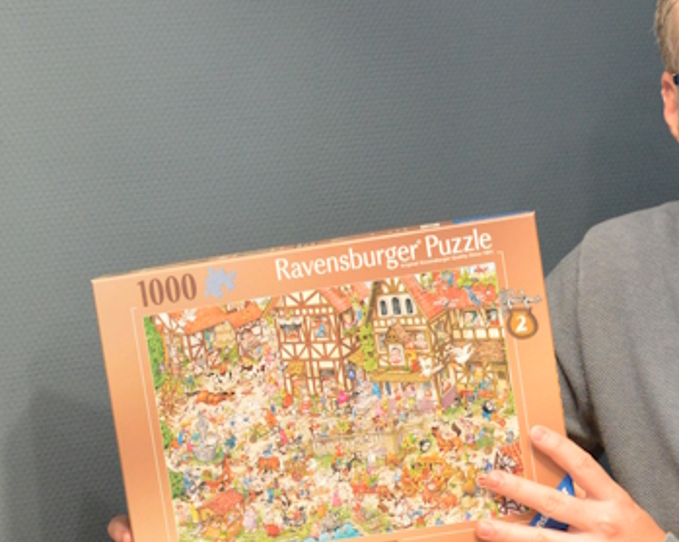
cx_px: 237
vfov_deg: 13.2
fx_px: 2330
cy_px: 431
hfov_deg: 16.5
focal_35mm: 116
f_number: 4
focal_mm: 24
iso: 1400
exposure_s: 1/60
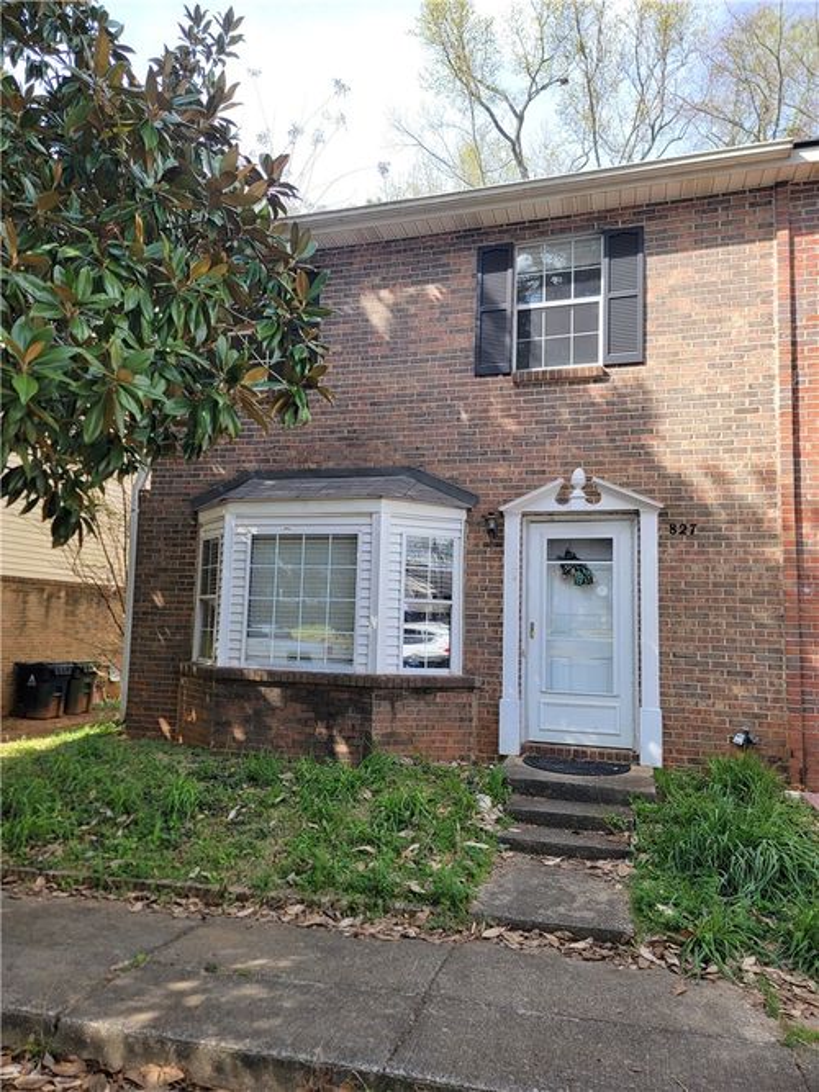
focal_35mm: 24
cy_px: 546
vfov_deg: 71.6
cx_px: 410
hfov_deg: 56.8
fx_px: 757
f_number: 1.8
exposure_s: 1/309
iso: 16
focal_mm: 6.7
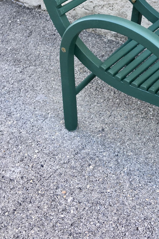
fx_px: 384
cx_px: 149
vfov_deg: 33.9
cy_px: 63
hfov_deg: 22.7
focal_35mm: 58
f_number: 2.2
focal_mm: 4.15
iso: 25
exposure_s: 1/50
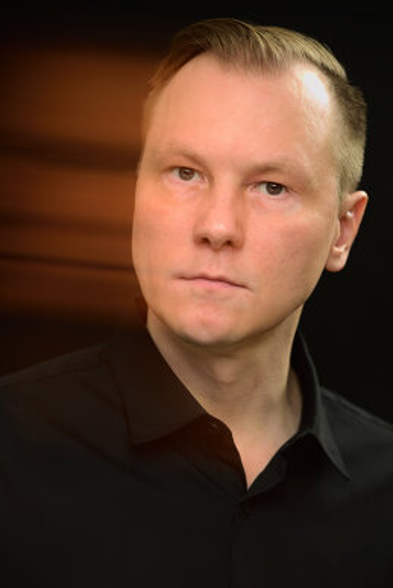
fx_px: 2208
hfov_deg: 10.2
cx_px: 196
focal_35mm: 135
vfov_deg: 15.2
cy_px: 294
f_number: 4
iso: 50
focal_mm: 135
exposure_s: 1
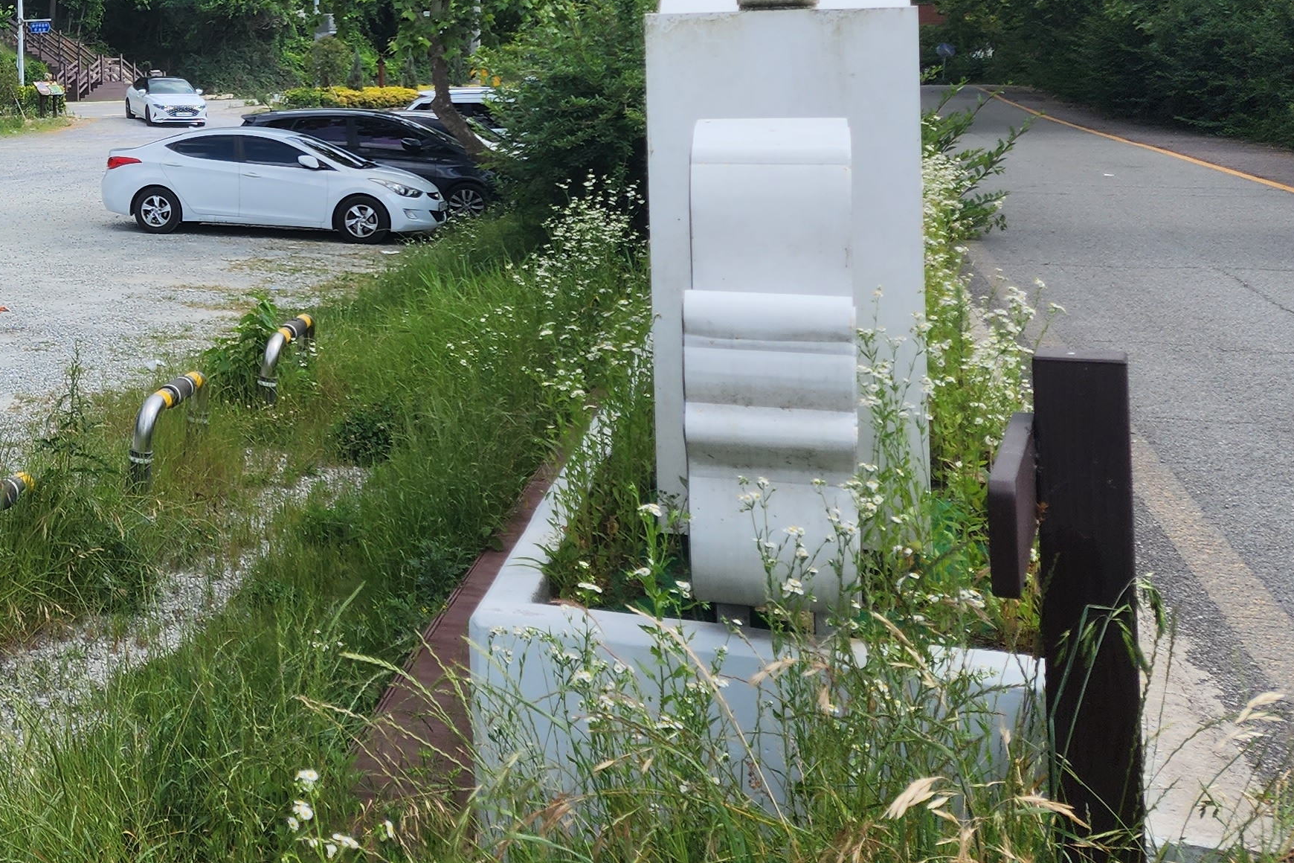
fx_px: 1977
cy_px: 87
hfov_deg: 31.9
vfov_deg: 23.9
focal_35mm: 55
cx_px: -136
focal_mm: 6.4
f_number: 1.8
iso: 12
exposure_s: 1/919
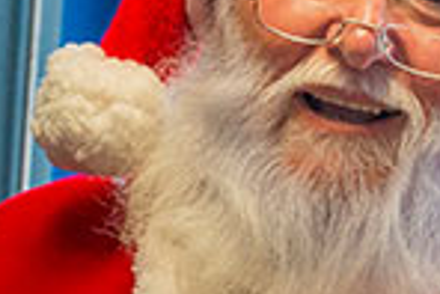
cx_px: 297
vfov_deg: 9.7
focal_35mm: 141
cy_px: 290
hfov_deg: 14.5
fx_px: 1725
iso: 1250
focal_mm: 36
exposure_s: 1/350
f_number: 4.8
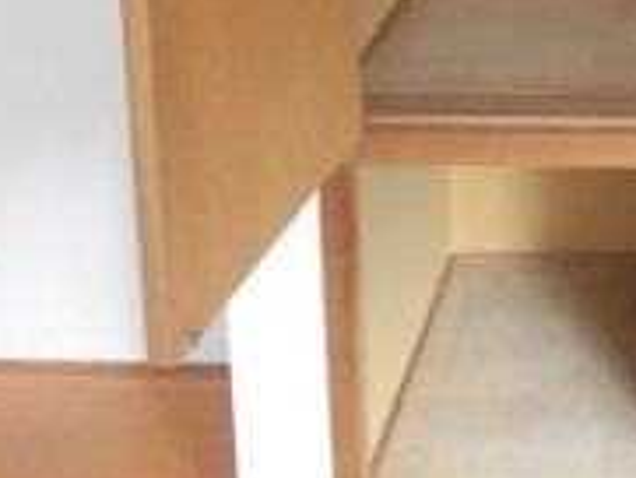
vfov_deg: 16.0
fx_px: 1563
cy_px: -235
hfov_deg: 21.7
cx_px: 710
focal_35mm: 85
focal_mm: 4.3
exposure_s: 1/40
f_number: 3.1
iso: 320
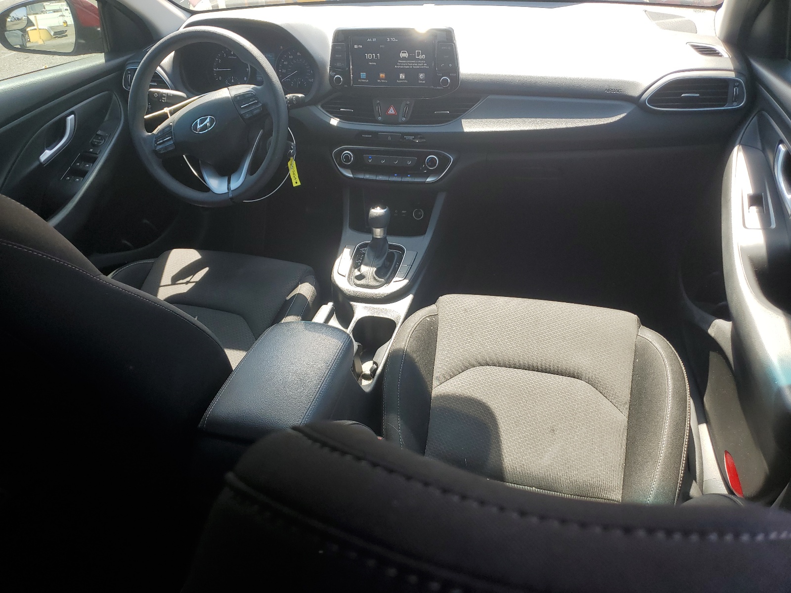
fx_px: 594
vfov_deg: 53.1
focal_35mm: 26
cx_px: 396
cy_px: 296
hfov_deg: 67.3
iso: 50
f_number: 1.5
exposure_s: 1/345
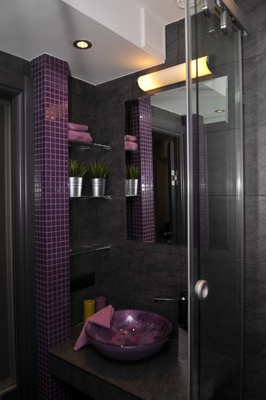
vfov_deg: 70.5
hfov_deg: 50.3
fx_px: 283
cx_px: 133
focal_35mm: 26
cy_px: 200
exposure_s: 1/200
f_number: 2.8
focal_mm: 17
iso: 200
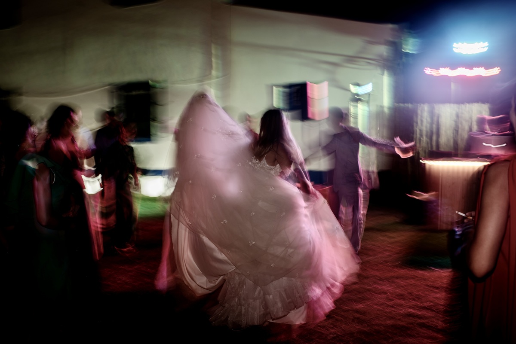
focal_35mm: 35
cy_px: 172
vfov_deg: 37.9
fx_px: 502
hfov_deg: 54.4
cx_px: 258
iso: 160
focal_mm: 35
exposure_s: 1/3
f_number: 2.8
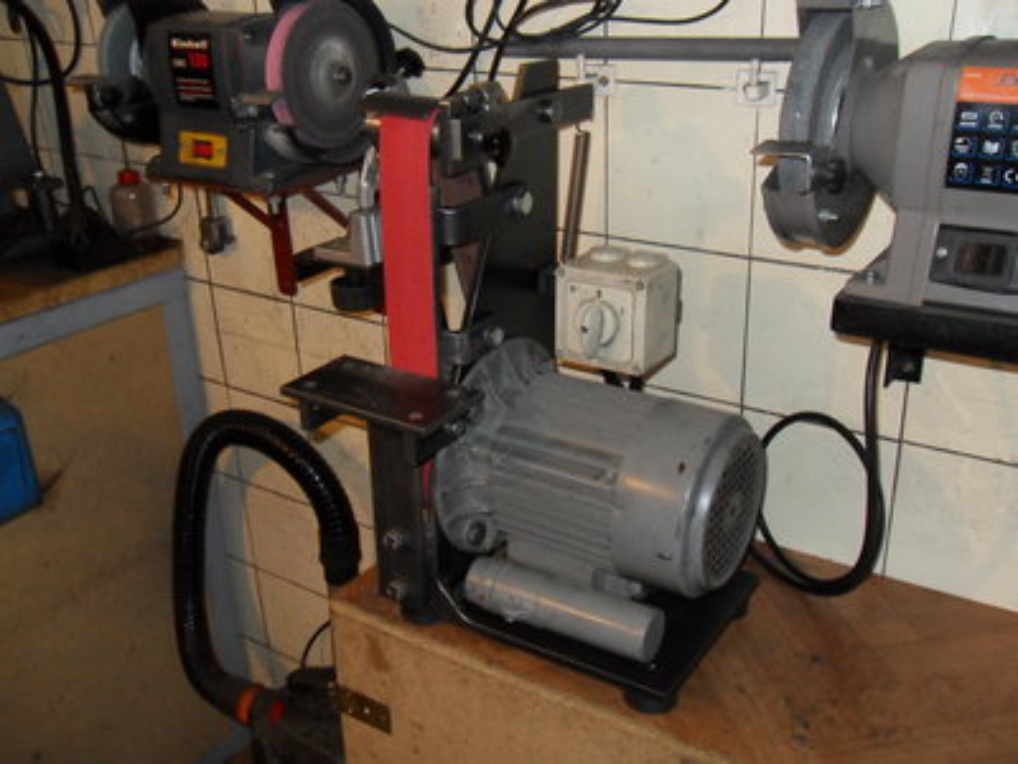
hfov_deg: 52.6
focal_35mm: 35
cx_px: 509
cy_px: 382
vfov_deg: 40.7
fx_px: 1029
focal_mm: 6.3
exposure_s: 1/45
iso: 400
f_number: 3.5
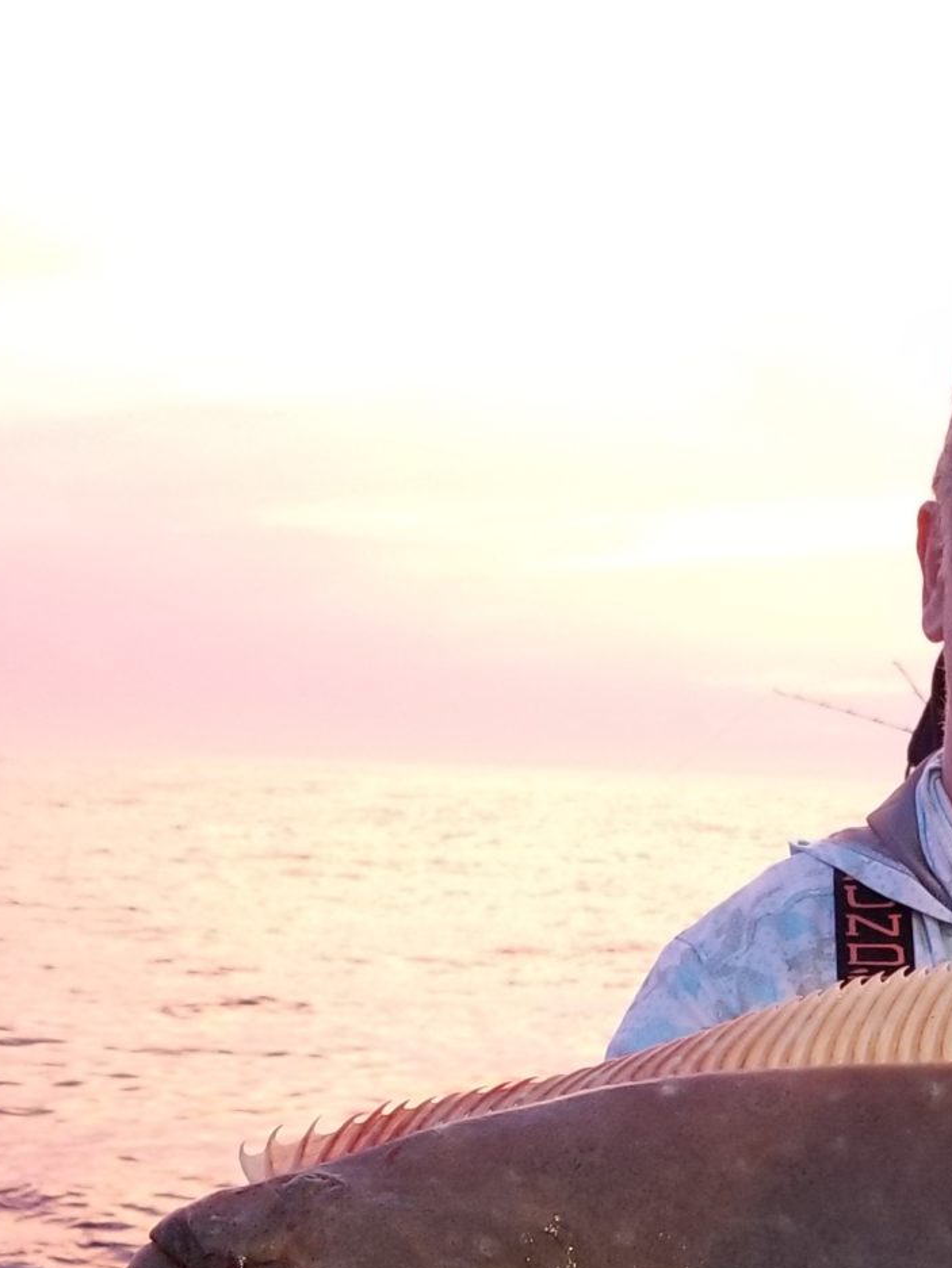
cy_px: 1233
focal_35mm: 71
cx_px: 1045
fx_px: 2603
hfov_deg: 19.8
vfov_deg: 26.1
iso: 160
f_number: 1.7
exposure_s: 1/60
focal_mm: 4.25
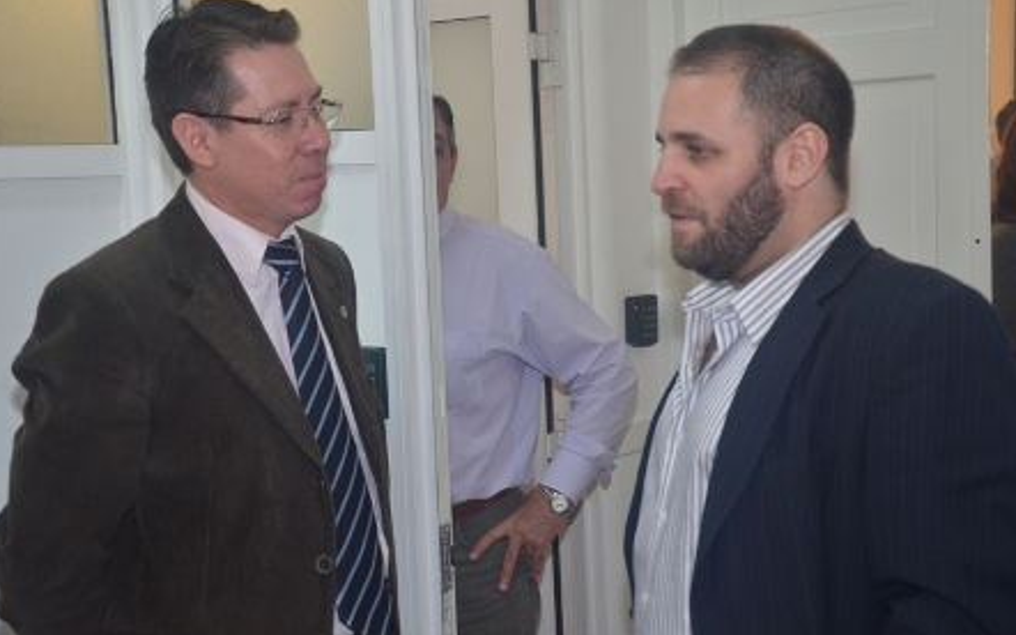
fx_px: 1799
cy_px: 298
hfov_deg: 31.5
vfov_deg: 20.0
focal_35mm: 65
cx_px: 503
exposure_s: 1/60
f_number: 4.8
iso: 800
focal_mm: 42
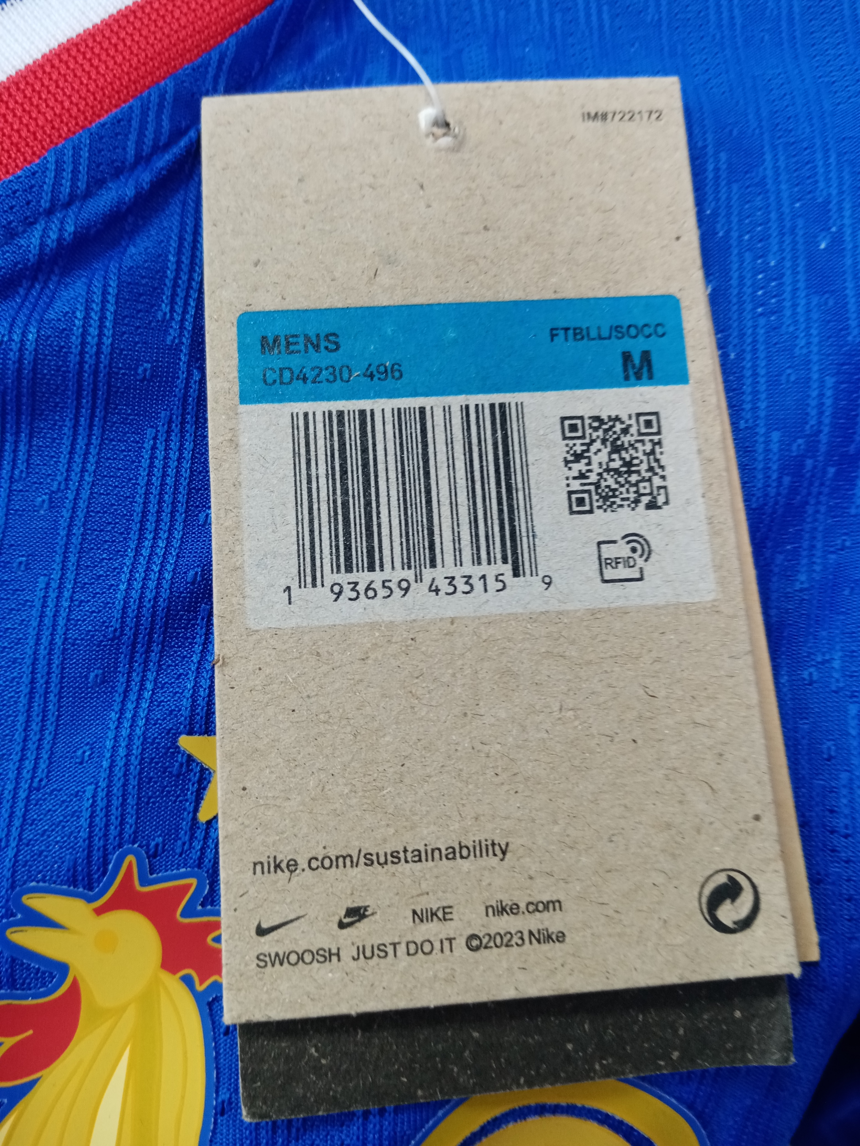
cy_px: 573
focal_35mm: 26
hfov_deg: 53.1
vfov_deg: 67.3
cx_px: 430
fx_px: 861
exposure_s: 1/50
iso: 154
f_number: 1.8
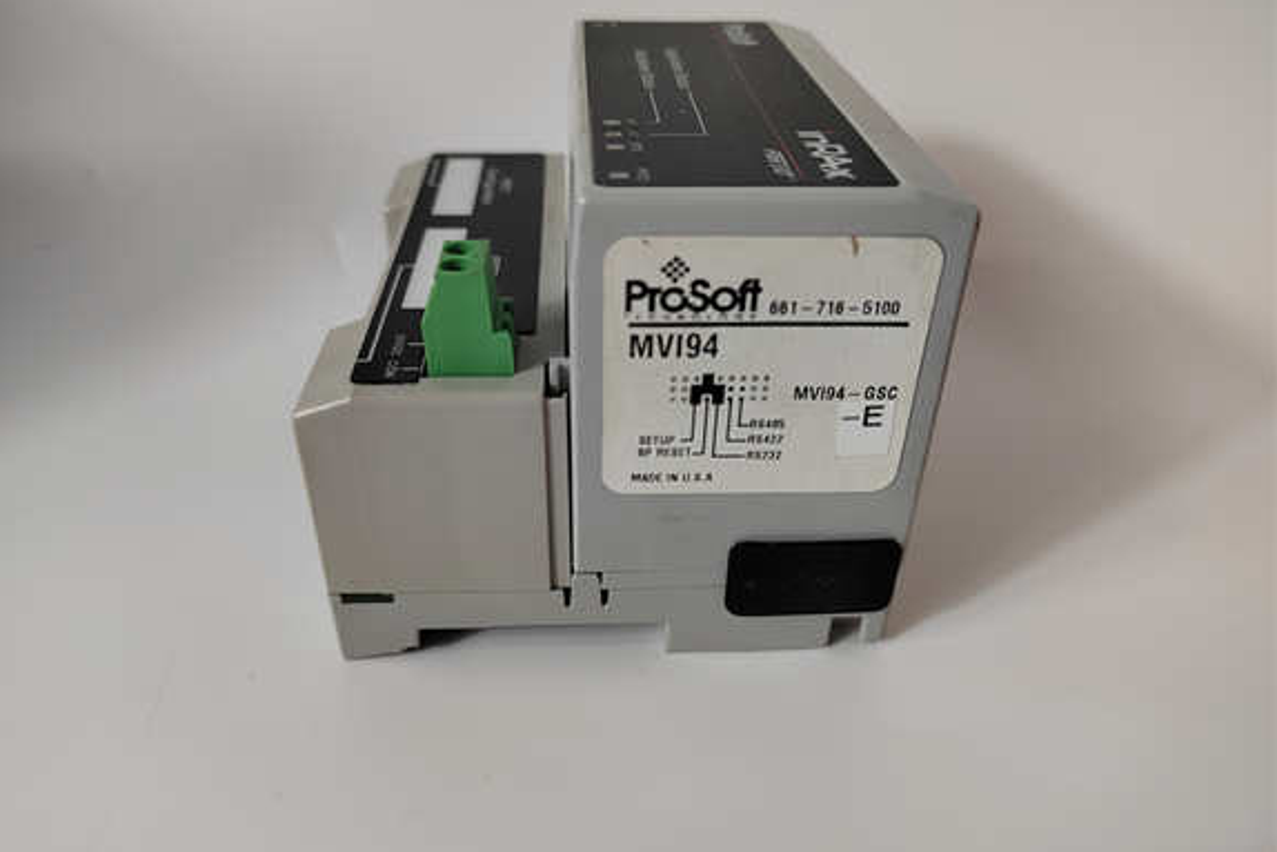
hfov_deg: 71.5
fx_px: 887
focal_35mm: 25
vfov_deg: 51.3
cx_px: 612
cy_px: 456
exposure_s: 1/100
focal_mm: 5.52
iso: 525
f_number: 1.9
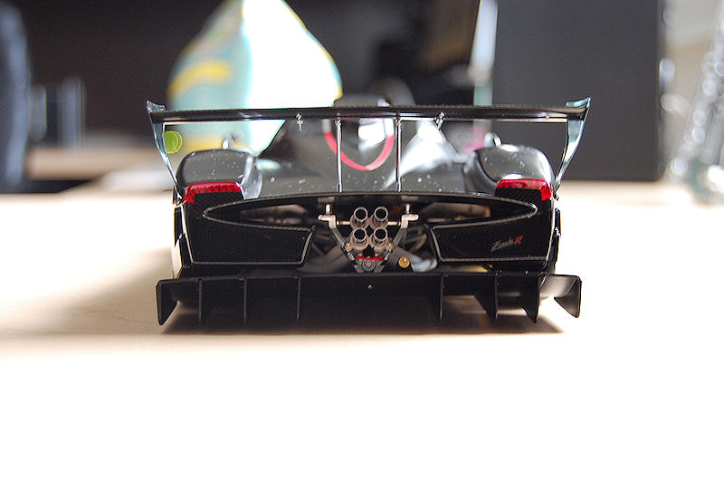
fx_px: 1145
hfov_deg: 35.1
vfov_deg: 23.7
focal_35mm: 57
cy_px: 241
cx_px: 362
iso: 800
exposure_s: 1/10
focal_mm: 38
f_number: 4.8
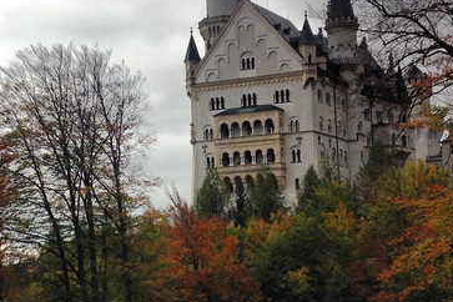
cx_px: 170
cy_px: 178
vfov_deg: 25.5
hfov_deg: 37.3
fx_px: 667
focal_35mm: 53
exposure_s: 1/407
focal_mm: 4.12
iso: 50
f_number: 2.4
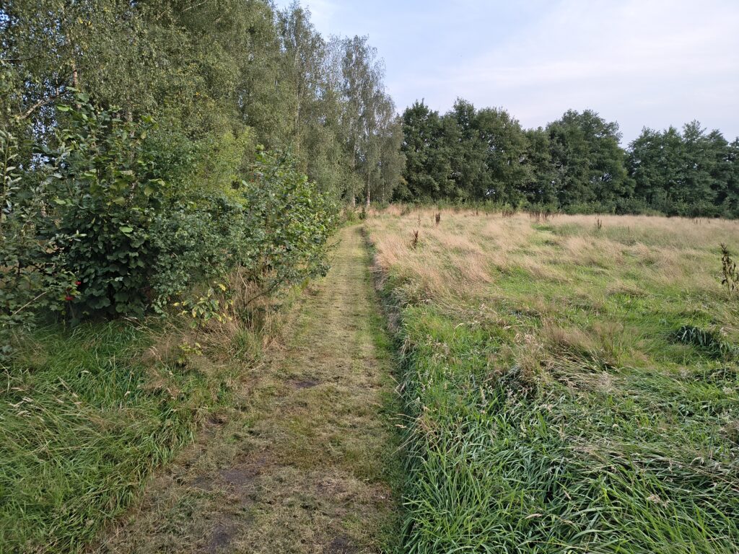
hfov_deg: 73.9
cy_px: 277
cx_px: 370
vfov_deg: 58.9
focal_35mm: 23
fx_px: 491
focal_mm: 5.56
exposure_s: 1/142
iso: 100
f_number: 1.8
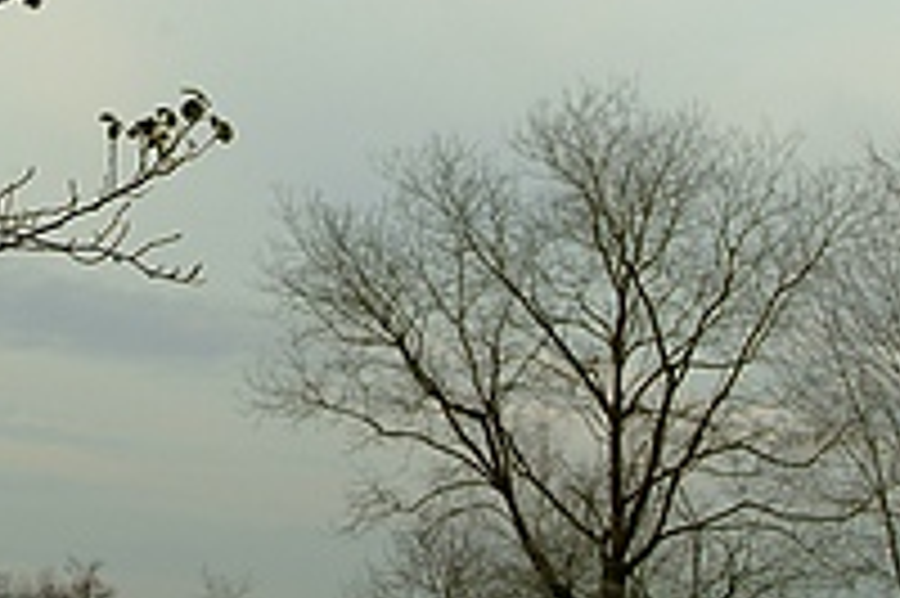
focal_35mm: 141
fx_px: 3522
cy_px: 526
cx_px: 472
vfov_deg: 9.7
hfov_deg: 14.6
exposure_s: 1/180
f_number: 6.7
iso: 100
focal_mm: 31
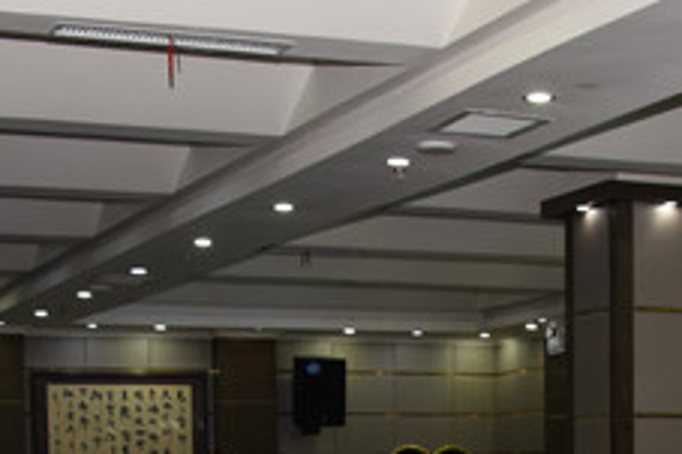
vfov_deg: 13.2
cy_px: 734
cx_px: 491
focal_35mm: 96
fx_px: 1817
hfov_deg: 21.1
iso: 500
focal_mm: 28
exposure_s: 1/60
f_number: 6.3
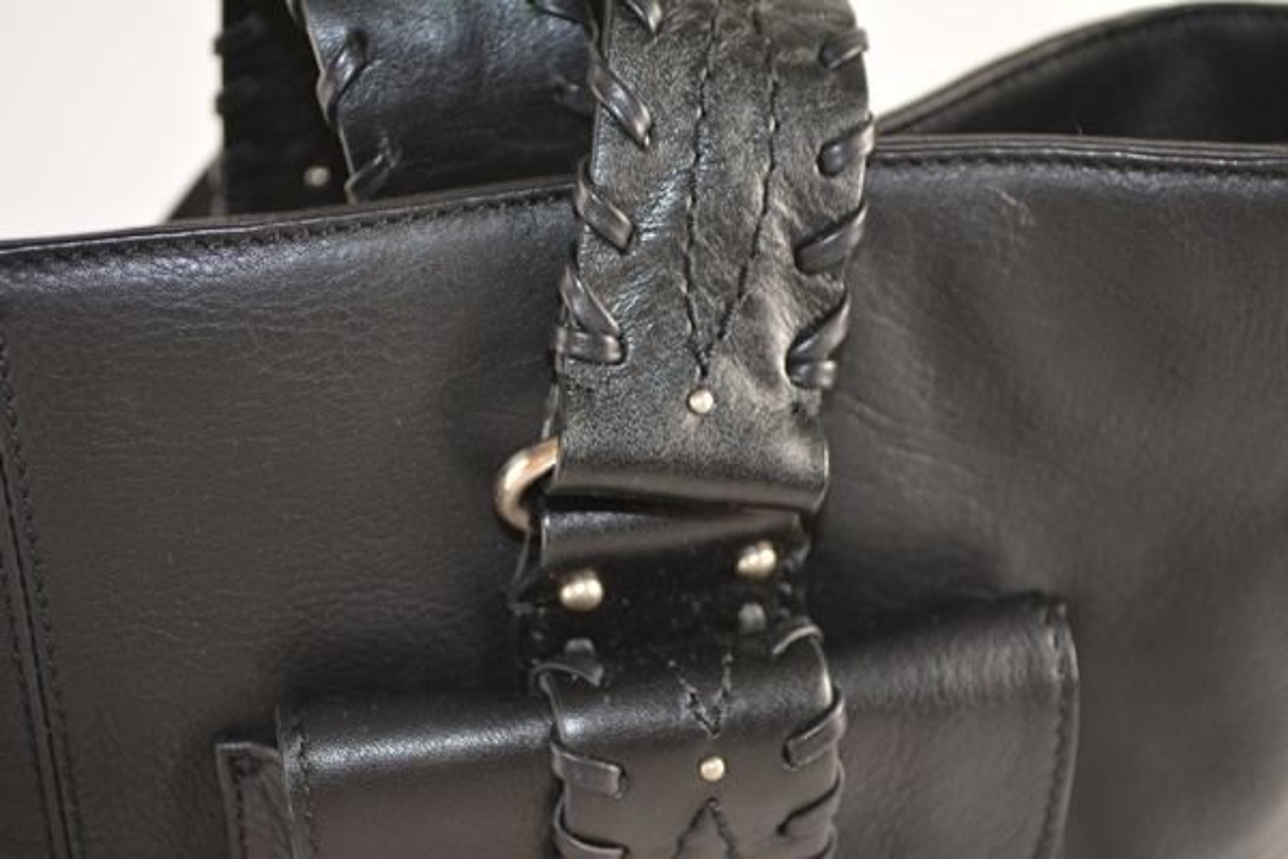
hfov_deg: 30.5
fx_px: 2361
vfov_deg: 20.6
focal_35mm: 66
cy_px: 430
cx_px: 644
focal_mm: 44
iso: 450
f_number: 5.3
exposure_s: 1/60
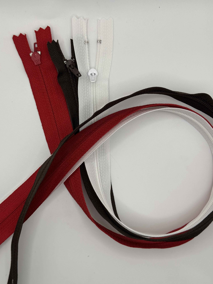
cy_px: 142
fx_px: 394
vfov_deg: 39.7
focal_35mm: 48
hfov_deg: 30.3
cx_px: 106
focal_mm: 6.76
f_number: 1.78
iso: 64
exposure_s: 1/900
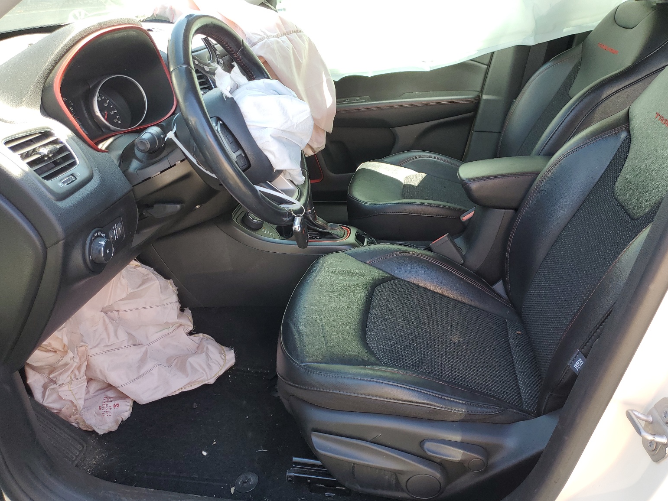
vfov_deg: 51.4
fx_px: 521
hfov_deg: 65.3
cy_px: 258
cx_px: 339
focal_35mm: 27
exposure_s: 1/172
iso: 50
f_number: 1.5
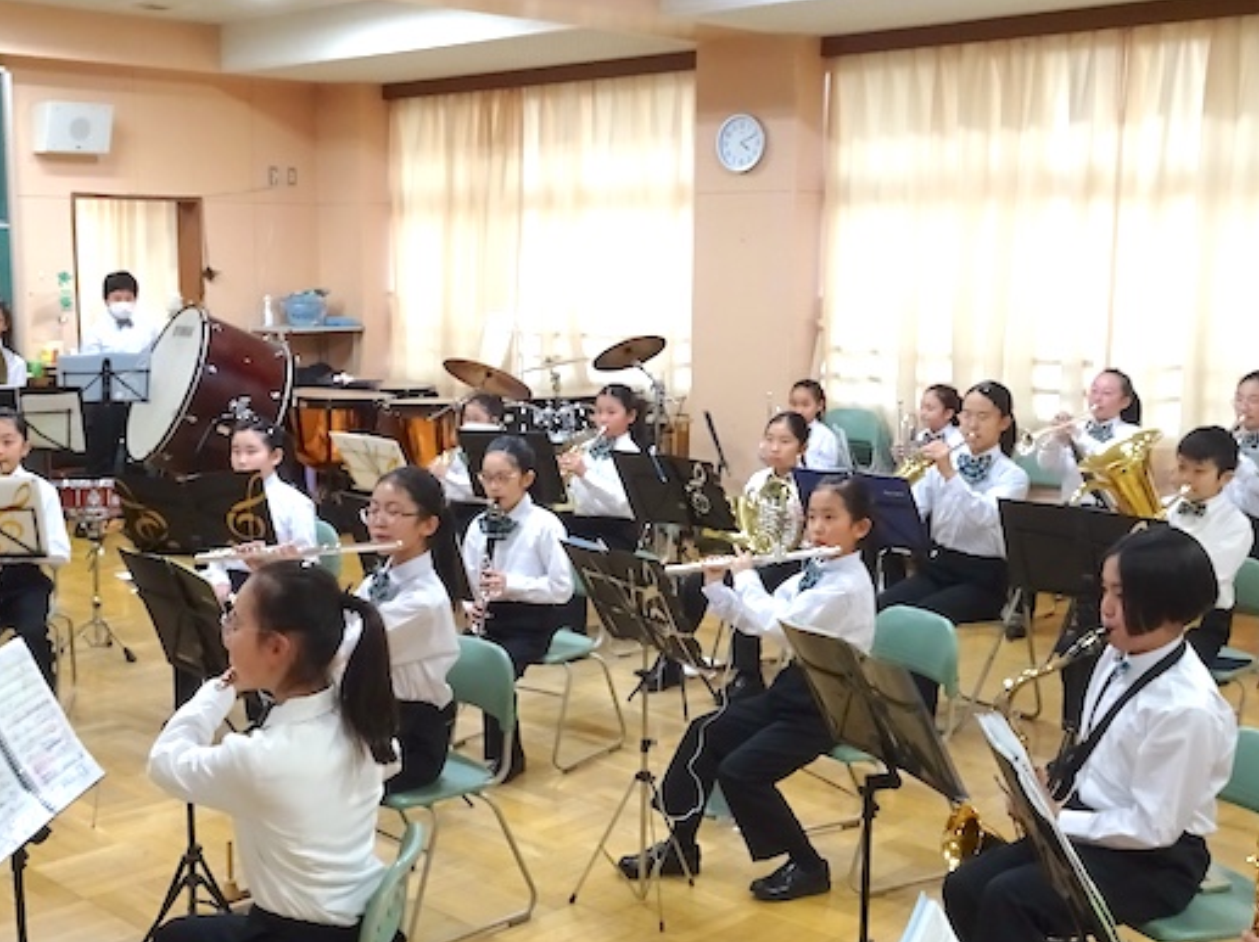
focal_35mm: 44
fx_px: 1599
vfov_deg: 32.8
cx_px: 547
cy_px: 528
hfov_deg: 42.9
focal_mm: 4.1
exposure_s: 1/30
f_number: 3.5
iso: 500
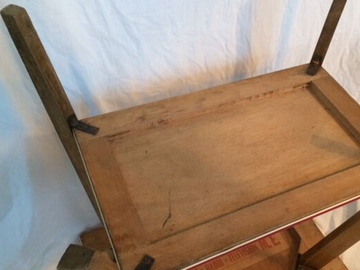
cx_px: 209
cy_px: 151
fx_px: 374
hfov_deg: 51.1
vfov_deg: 39.6
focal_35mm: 36
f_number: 2.2
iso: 320
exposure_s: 1/33
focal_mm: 4.15
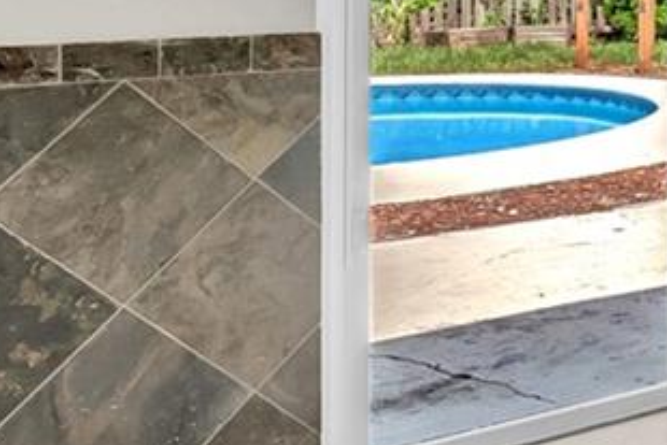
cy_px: -9
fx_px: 1149
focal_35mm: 62
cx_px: 1022
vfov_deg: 21.1
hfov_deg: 24.5
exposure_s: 1/60
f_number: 8
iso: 800
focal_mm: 12
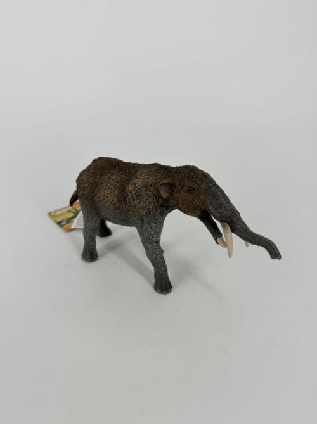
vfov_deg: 71.7
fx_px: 294
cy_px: 212
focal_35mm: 24
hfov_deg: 56.7
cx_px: 158
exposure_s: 1/1869
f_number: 1.78
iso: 80
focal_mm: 6.76
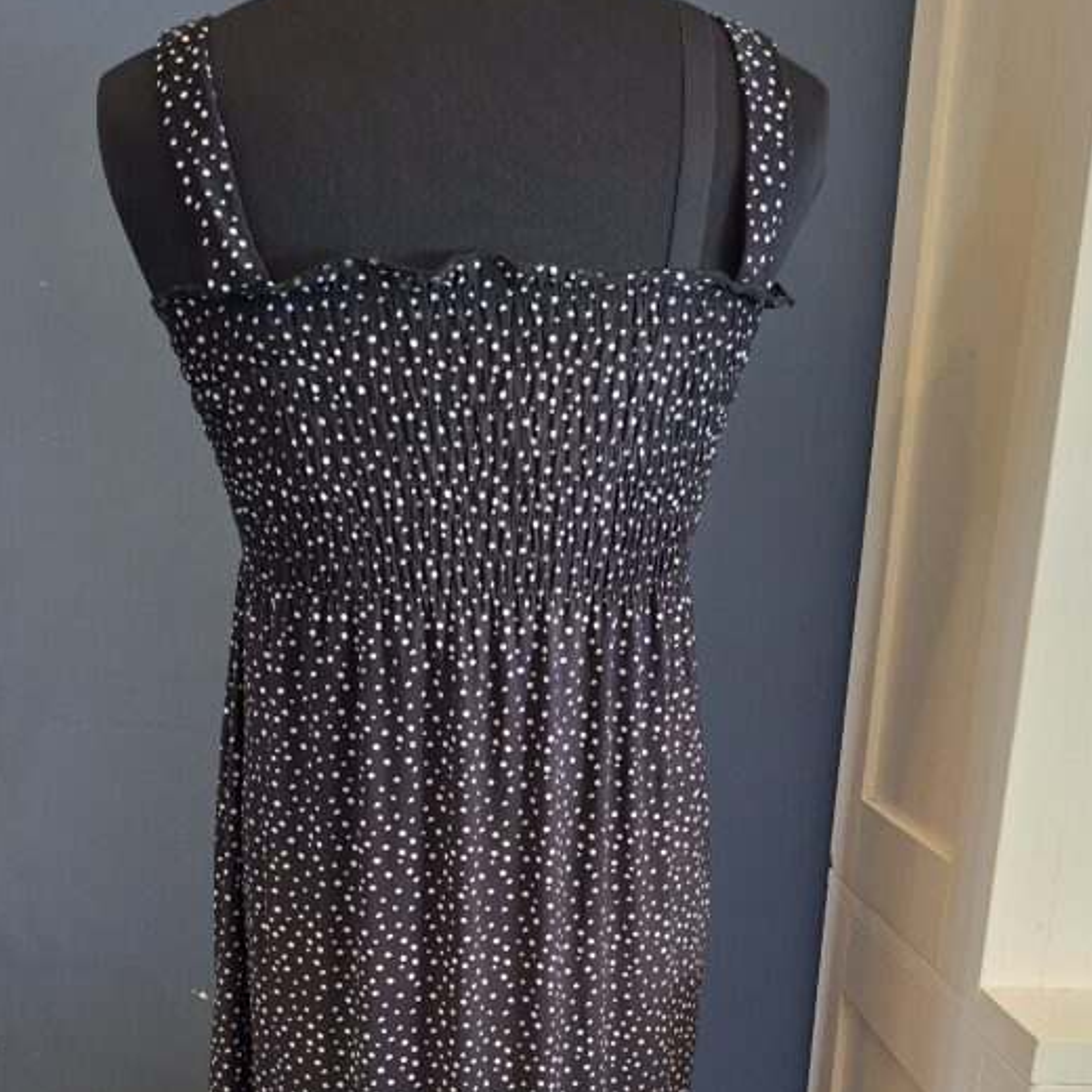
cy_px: 951
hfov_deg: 41.9
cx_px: 527
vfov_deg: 39.3
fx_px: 1428
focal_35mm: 40
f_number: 1.8
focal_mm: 5.54
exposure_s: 1/25
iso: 640
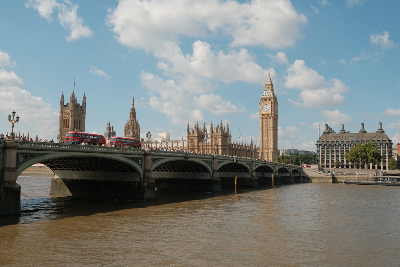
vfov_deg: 37.9
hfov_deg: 54.4
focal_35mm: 35
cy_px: 134
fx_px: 389
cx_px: 200
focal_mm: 23
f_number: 9
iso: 400
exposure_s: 1/680
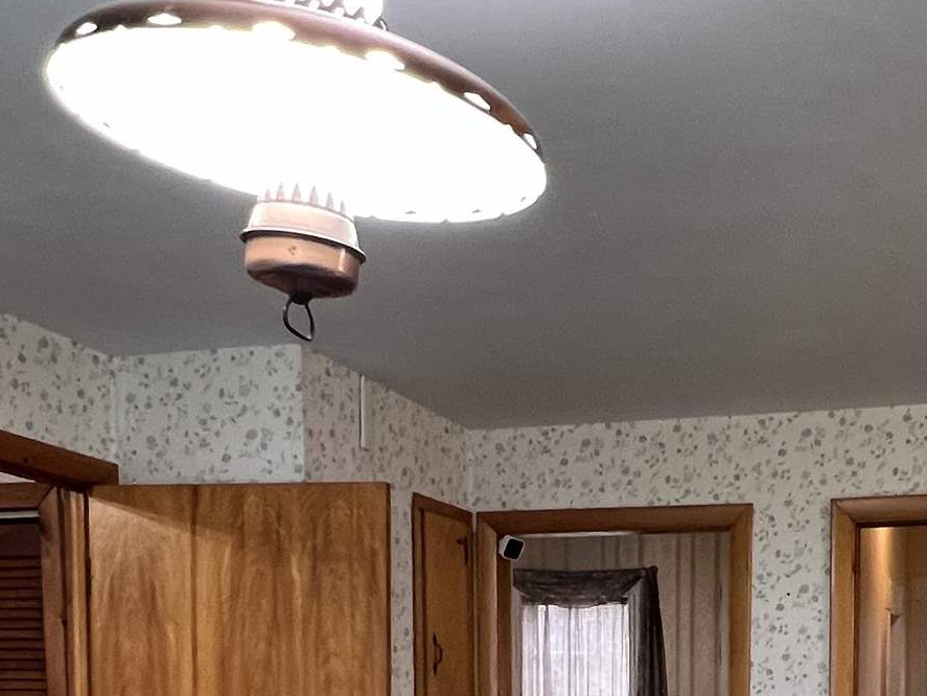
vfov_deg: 28.5
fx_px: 1206
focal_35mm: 45
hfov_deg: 41.0
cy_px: 809
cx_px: 683
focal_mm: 1.57
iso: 250
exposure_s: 1/60
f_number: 1.8
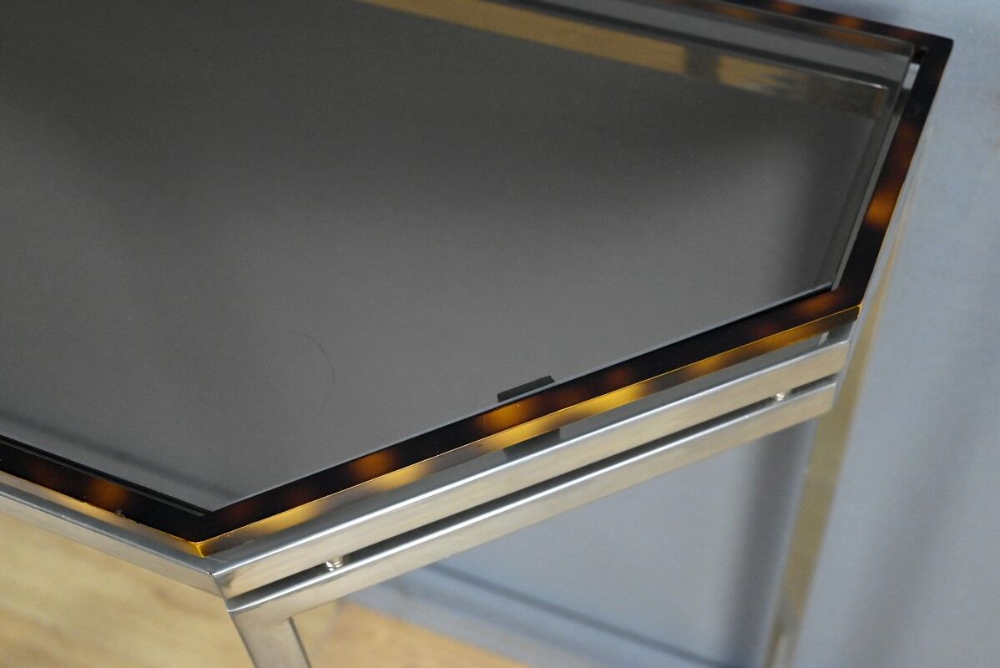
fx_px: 1389
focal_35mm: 50
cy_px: 334
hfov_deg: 39.6
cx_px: 500
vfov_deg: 27.0
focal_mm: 50
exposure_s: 1/80
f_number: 8
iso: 8000
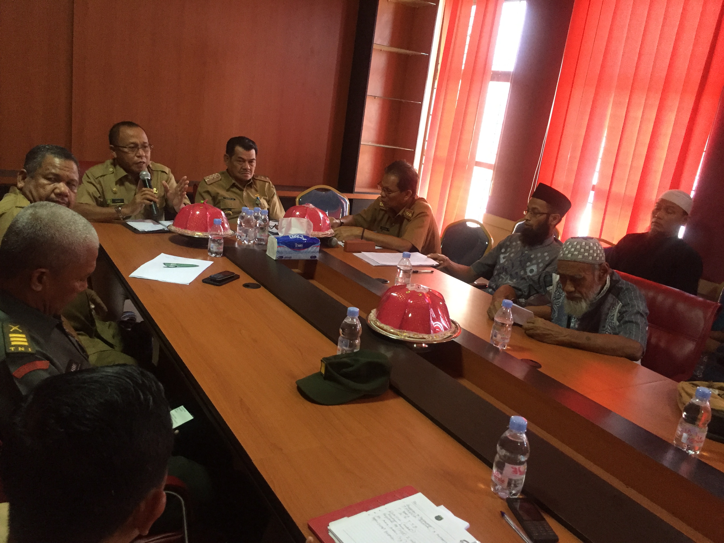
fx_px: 607
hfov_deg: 61.7
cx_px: 362
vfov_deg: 48.2
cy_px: 272
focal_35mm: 29
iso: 250
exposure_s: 1/25
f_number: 2.2
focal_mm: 4.15
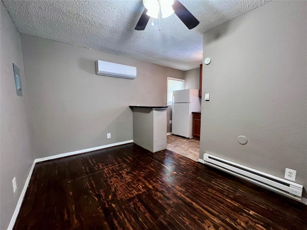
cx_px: 154
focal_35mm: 13
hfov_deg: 106.2
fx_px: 115
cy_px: 115
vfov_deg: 89.9
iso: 500
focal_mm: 1.57
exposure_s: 1/60
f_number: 1.8
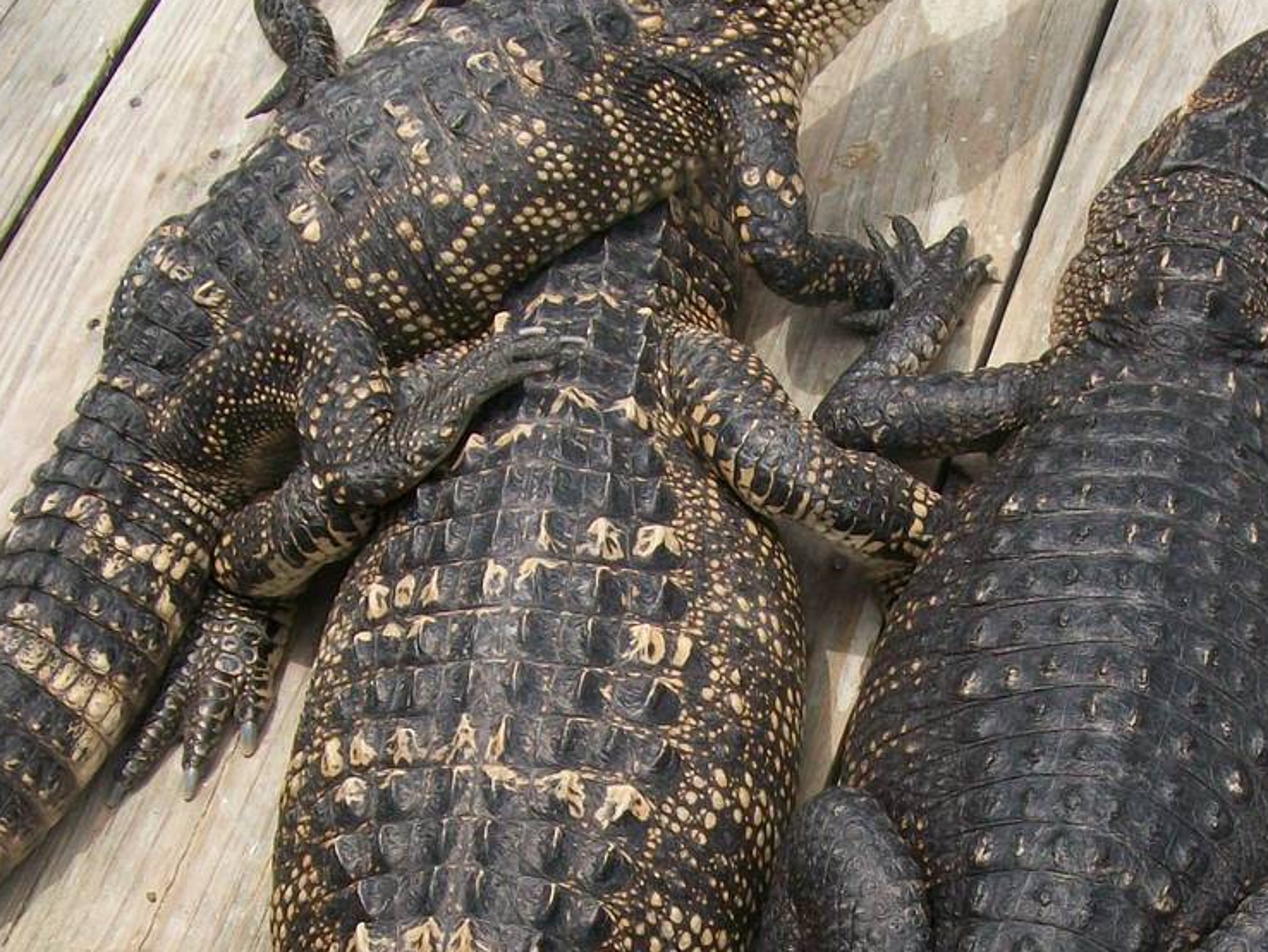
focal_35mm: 78
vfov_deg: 18.5
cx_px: 792
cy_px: 912
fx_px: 2858
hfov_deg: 24.9
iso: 64
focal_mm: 6
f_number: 4.8
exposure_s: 1/320
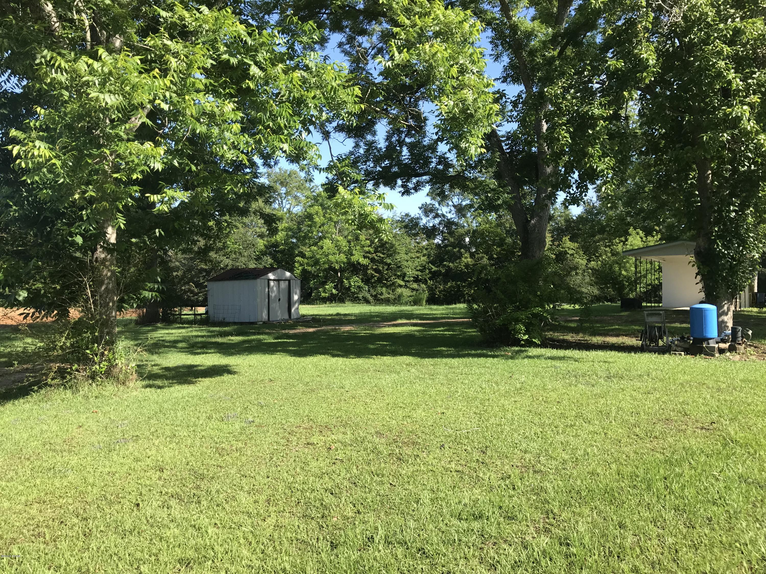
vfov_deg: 49.7
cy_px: 287
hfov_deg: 63.4
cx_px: 383
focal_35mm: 28
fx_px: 620
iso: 20
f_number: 1.8
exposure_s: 1/825
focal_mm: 3.99
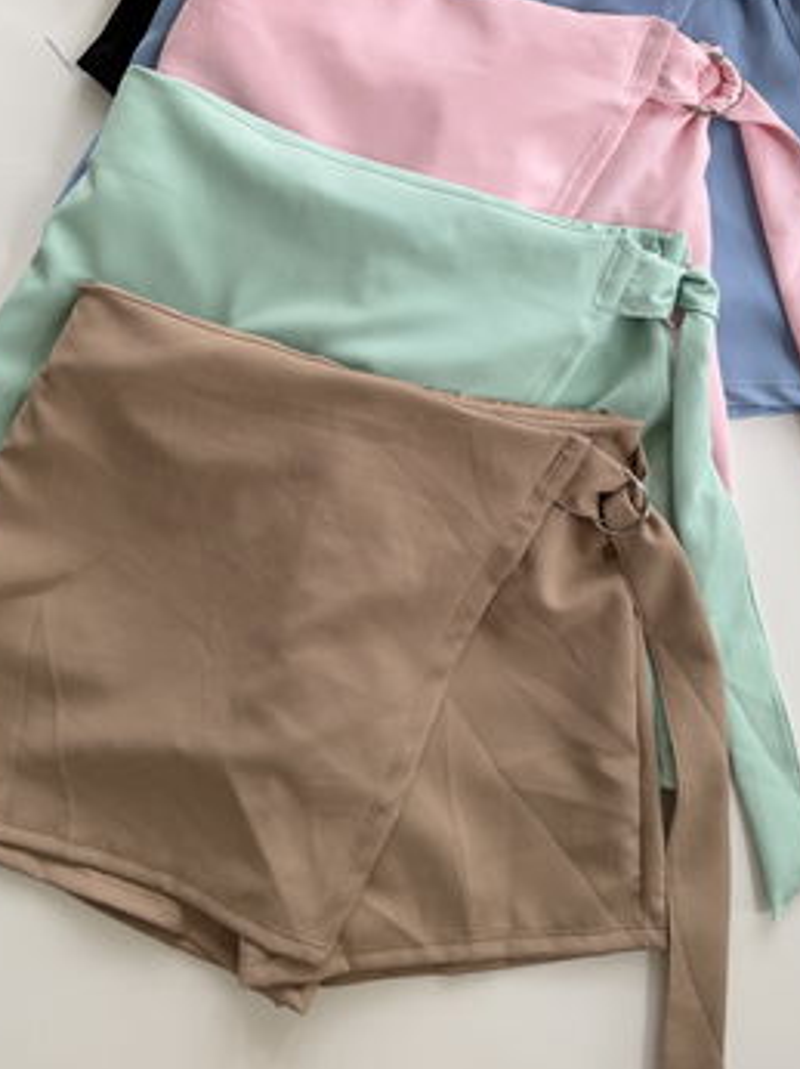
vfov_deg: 49.3
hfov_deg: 38.6
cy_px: 360
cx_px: 423
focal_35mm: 37
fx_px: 1142
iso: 80
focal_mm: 6.76
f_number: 1.78
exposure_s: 1/176
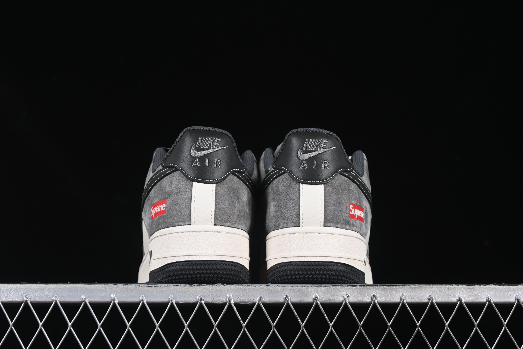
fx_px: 1089
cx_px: 262
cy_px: 174
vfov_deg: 18.2
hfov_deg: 27.0
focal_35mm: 75
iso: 160
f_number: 7.1
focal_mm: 50
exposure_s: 1/60
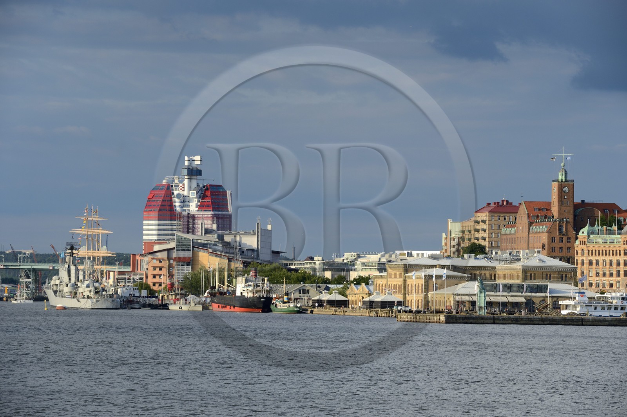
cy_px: 208
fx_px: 2610
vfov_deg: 9.1
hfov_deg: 13.7
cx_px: 314
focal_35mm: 150
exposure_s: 1/500
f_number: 8
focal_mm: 150
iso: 200
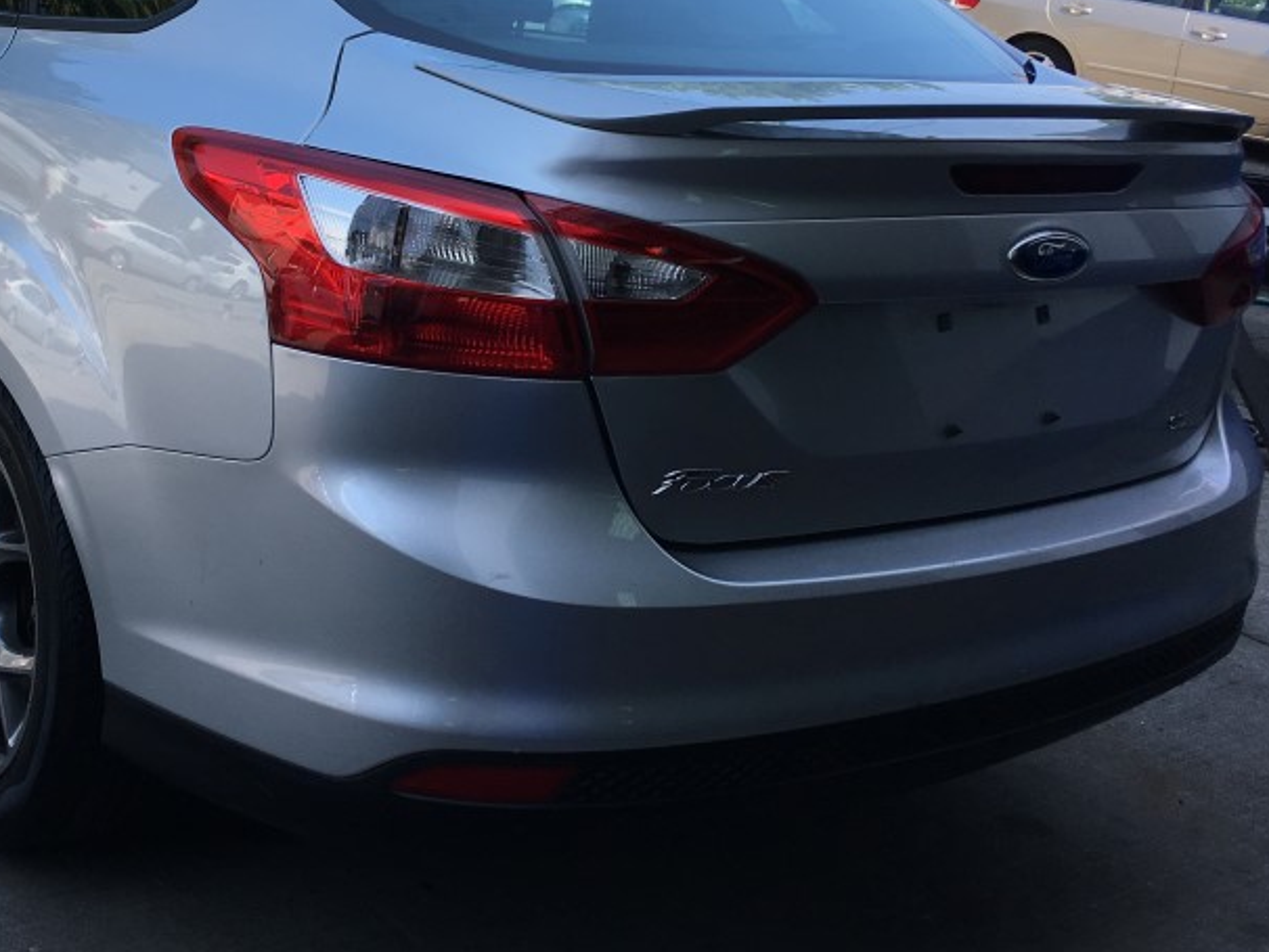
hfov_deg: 38.2
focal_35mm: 49
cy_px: 282
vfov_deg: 29.4
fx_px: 1797
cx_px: 377
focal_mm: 4.15
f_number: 2.2
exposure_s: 1/674
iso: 25
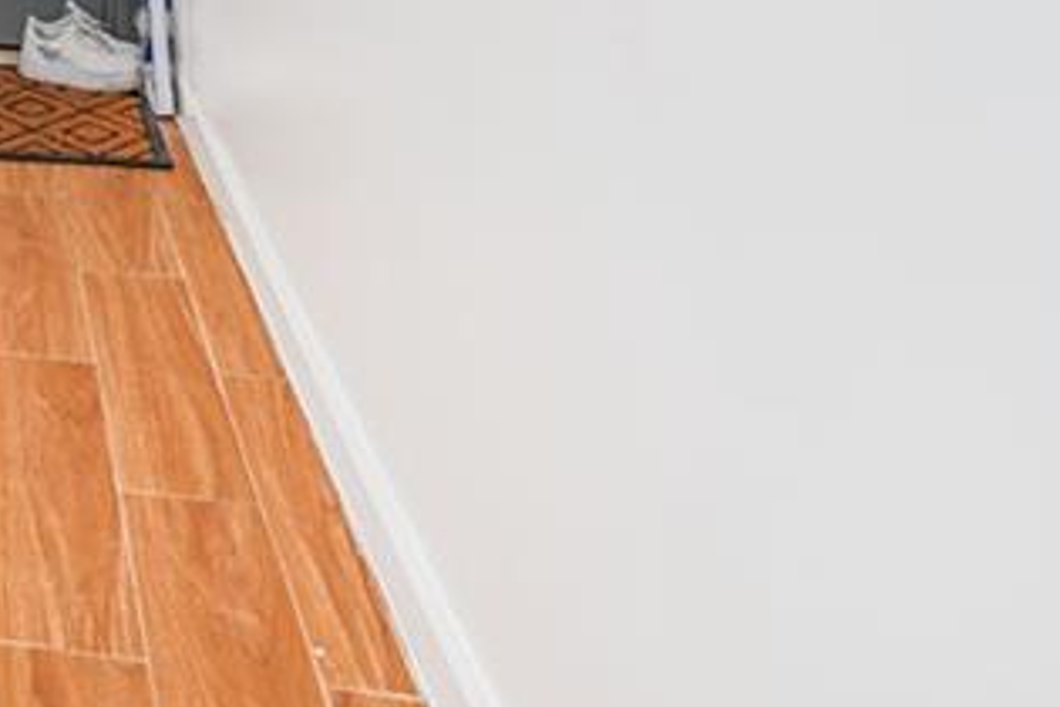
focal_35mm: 52
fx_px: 1531
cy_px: -424
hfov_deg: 28.8
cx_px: -414
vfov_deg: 21.0
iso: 50
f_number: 4
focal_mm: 16
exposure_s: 1/20
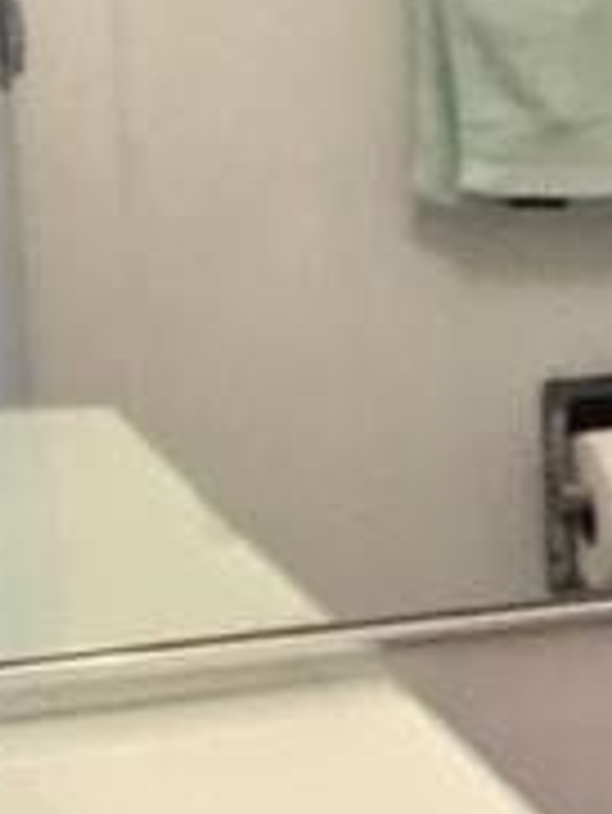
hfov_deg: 7.4
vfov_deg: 10.3
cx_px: 1238
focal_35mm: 192
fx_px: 4521
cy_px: 540
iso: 125
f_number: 2.2
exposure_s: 1/30
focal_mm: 4.15
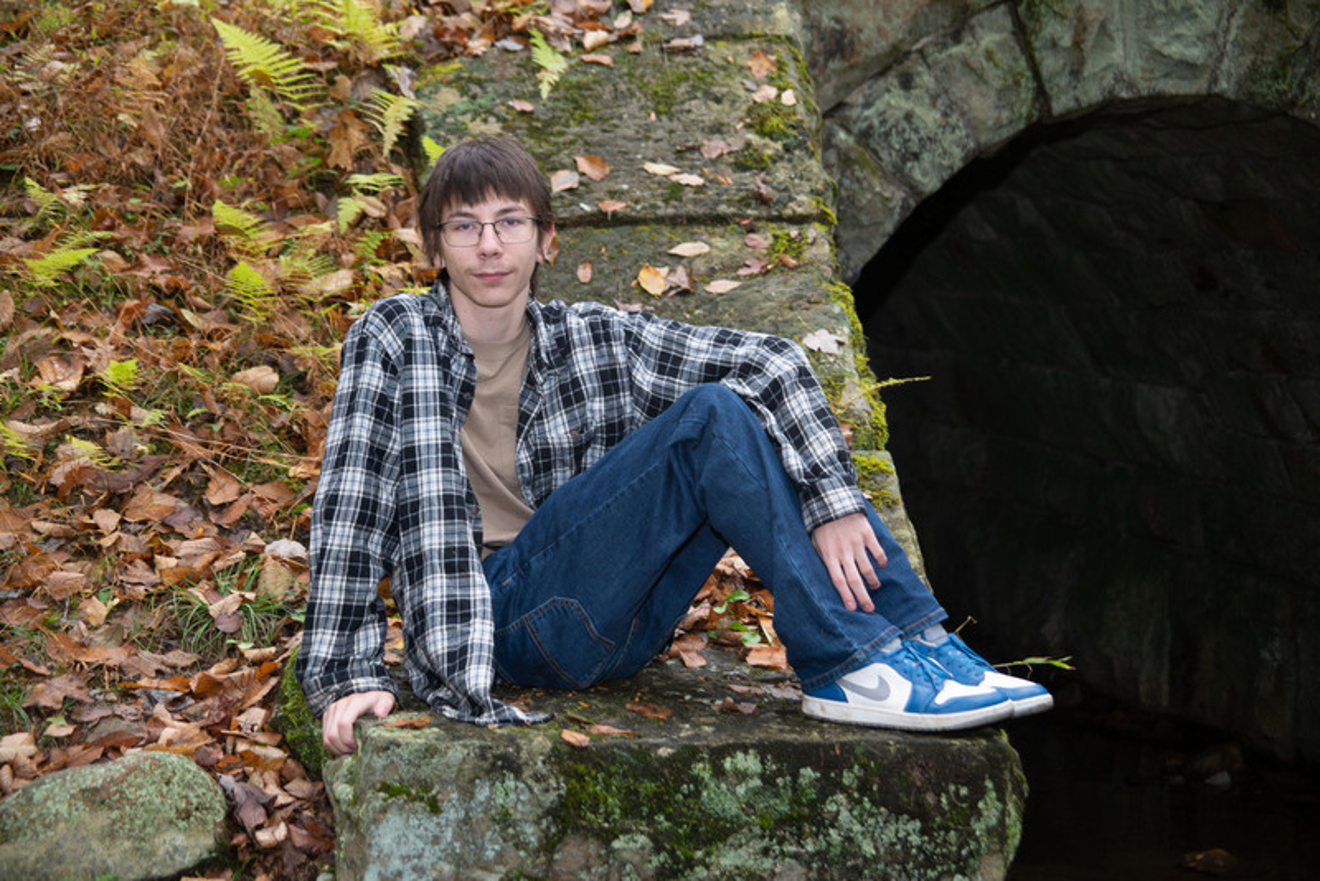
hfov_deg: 24.8
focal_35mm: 82
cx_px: 660
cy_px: 440
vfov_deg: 16.7
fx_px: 3008
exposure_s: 1/160
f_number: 7.1
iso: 800
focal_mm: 82
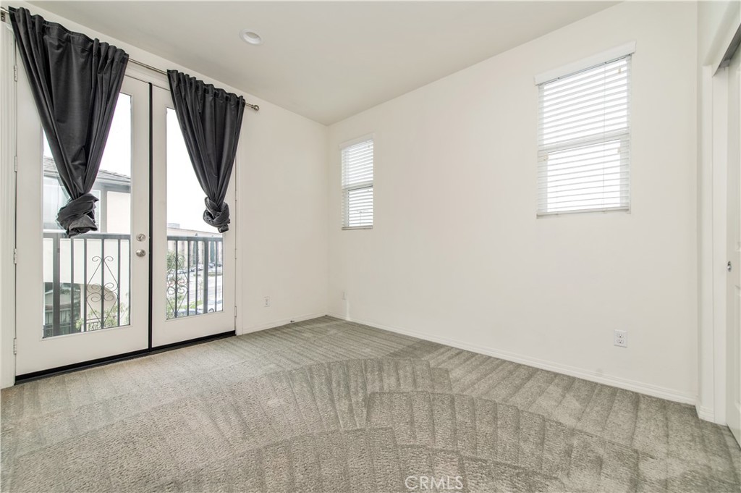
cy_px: 246
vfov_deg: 81.1
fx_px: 288
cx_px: 370
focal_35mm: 14
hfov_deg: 104.3
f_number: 5.6
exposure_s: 1/125
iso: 125
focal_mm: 14
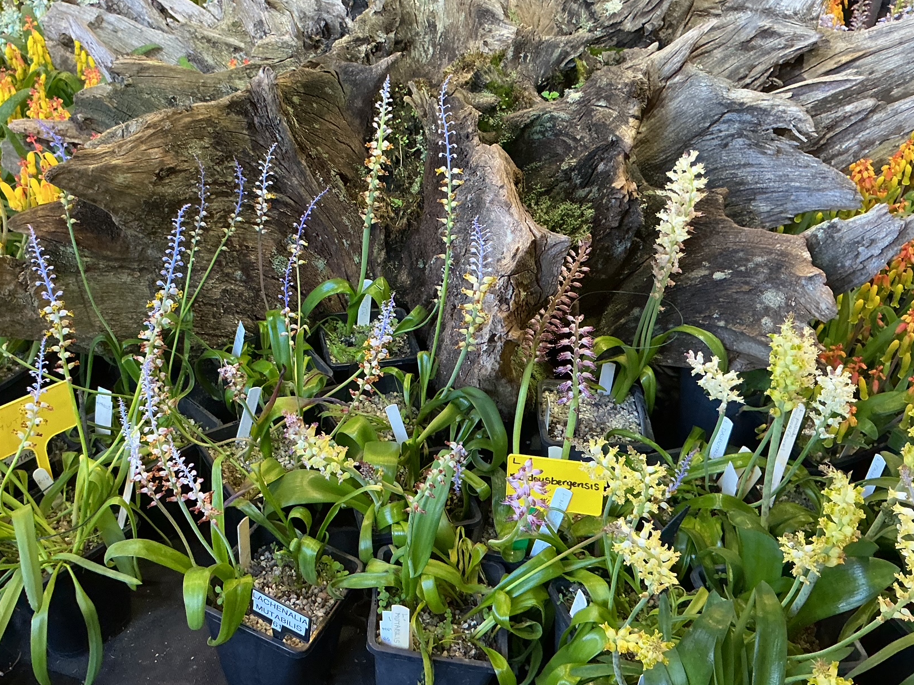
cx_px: 358
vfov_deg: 39.7
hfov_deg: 51.0
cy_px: 331
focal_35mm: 36
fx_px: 951
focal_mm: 3
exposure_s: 1/50
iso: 160
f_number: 1.8
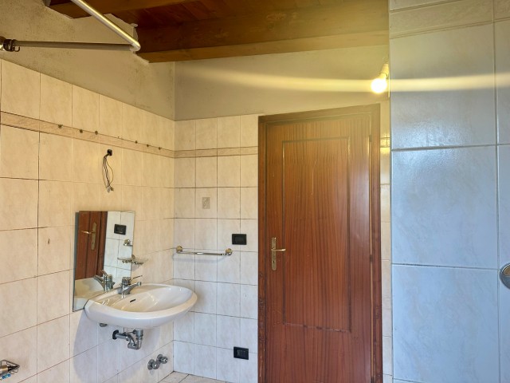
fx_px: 354
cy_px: 192
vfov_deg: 56.8
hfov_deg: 71.6
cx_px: 255
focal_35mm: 24
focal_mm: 6.86
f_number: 1.78
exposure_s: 1/50
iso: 125
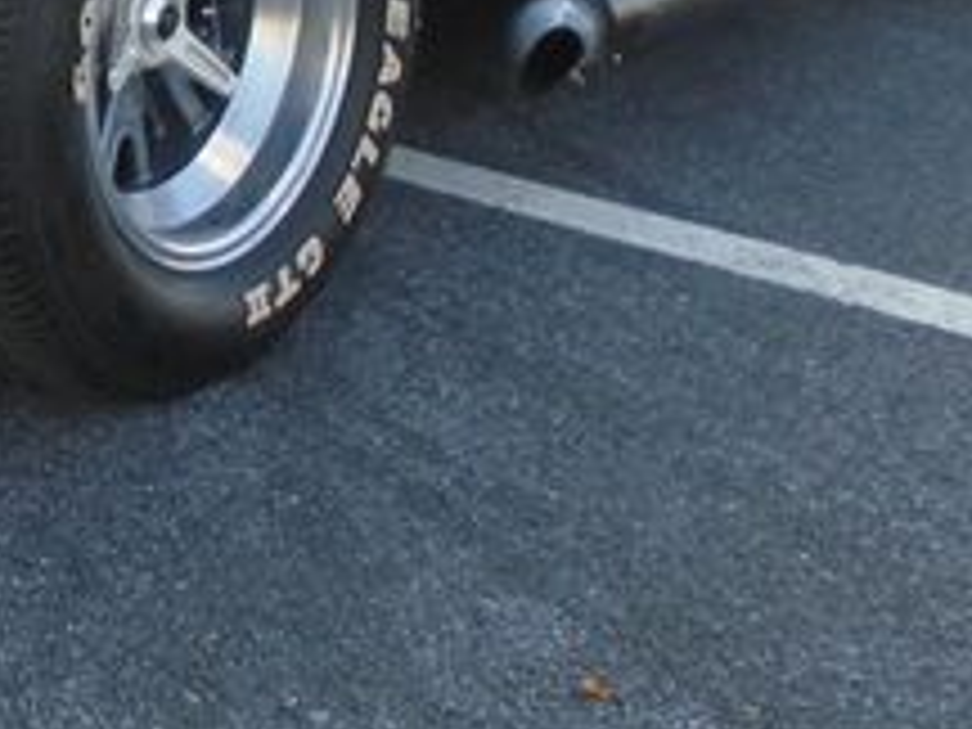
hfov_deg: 22.9
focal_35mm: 77
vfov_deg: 17.8
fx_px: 2162
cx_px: -243
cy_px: -234
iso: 100
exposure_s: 1/200
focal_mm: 4.6
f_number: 3.2
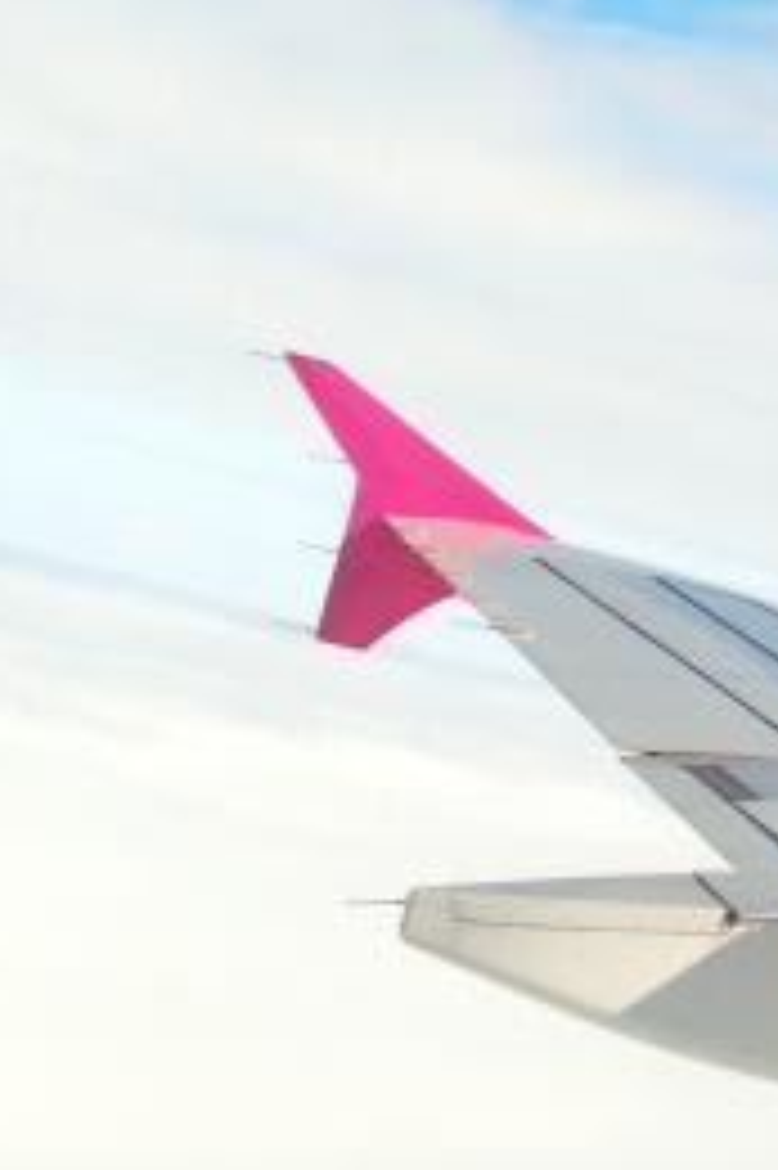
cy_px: 68
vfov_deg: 16.3
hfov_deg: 10.8
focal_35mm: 124
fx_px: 4025
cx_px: 1050
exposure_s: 1/400
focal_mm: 28
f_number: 11
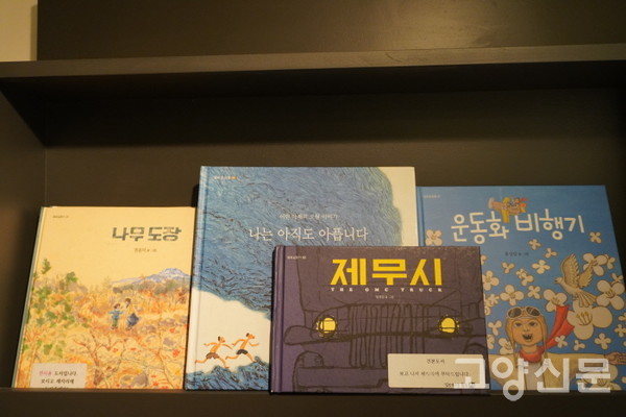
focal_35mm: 32
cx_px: 313
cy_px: 208
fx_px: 548
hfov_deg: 59.5
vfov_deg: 41.7
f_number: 4
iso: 2000
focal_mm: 21
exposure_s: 1/160
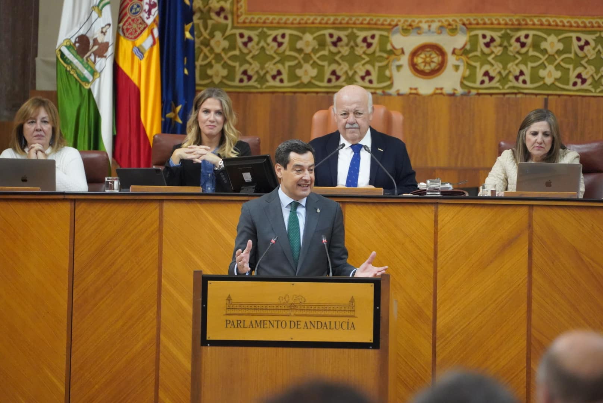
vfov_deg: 4.6
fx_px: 5028
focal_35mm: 300
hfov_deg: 6.9
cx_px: 302
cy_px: 202
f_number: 5.6
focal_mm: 300
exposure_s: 1/320
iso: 12800
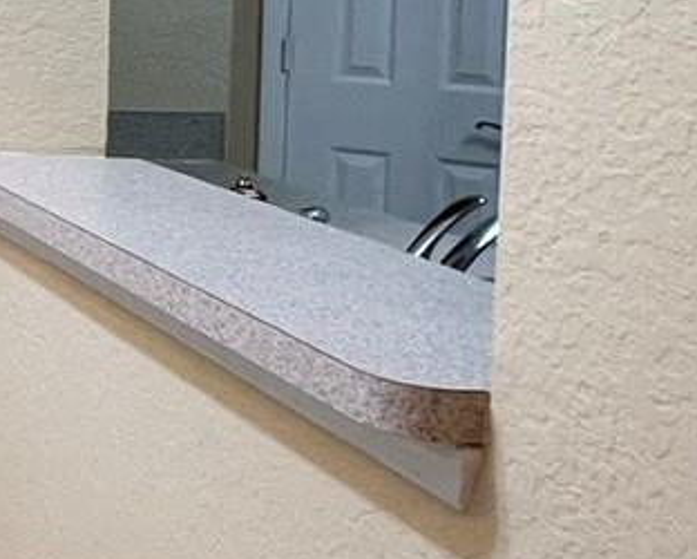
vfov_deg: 22.6
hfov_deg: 21.2
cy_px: -2
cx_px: -509
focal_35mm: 65
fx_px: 1342
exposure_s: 1/60
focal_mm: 1.57
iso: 250
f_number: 1.8
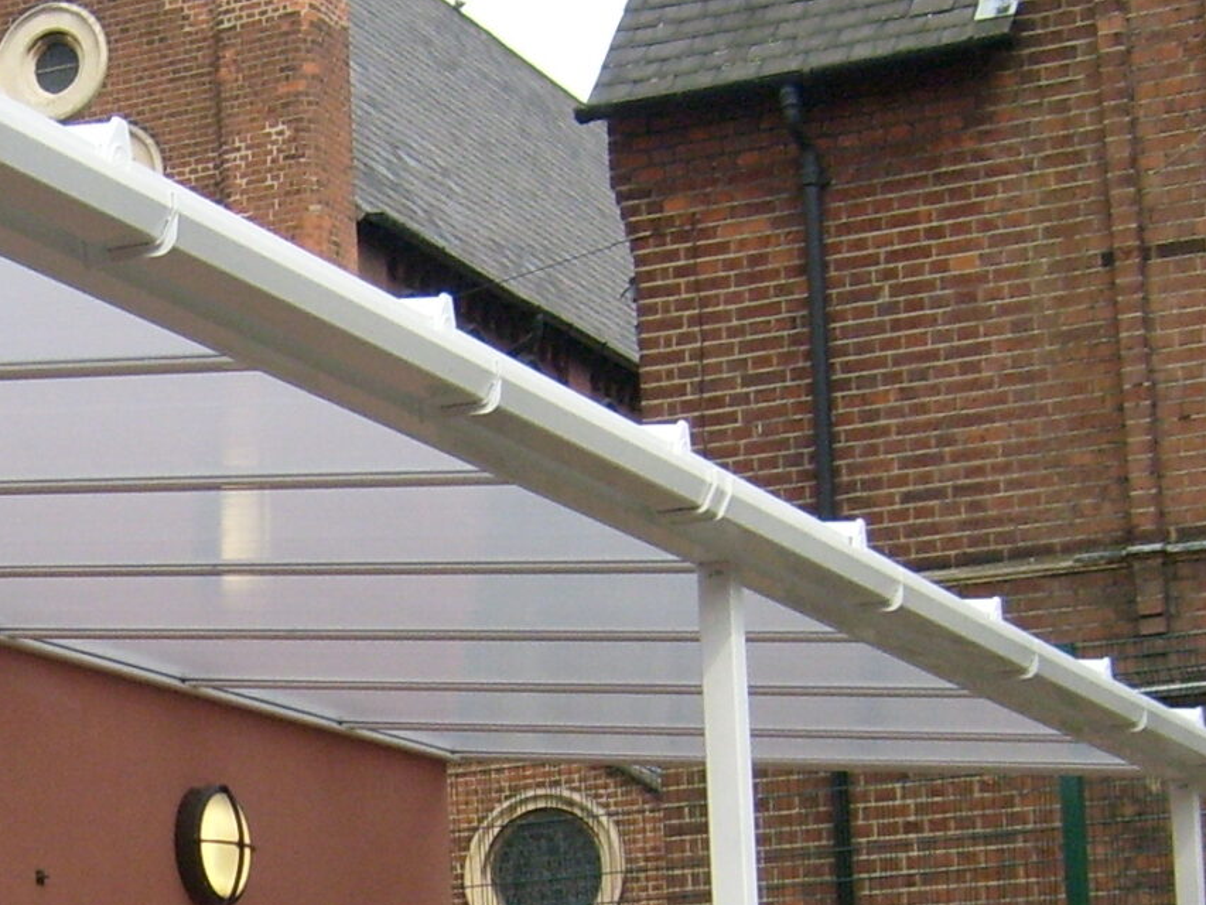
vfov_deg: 13.9
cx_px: -102
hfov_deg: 18.1
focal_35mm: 105
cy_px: 880
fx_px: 3659
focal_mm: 5.8
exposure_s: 1/125
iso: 80
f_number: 7.1
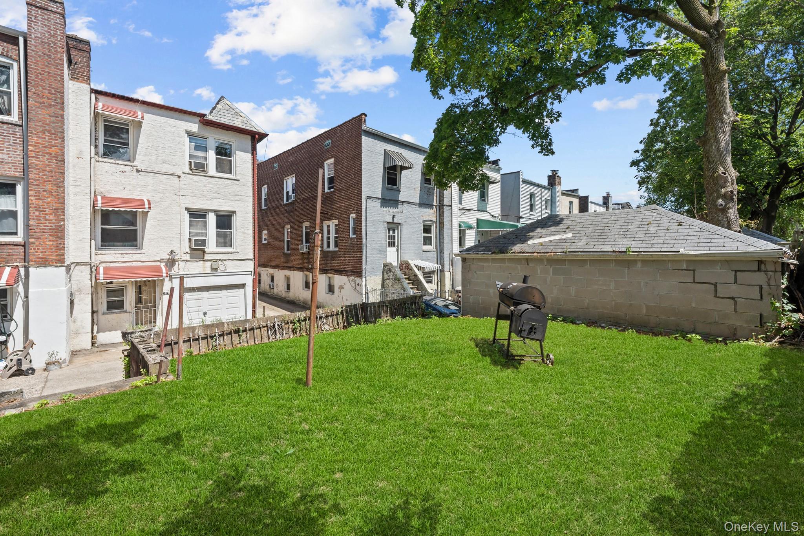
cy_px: 268
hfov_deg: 104.3
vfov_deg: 81.2
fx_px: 313
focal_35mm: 14
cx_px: 402
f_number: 10
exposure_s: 1/800
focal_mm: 14
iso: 400
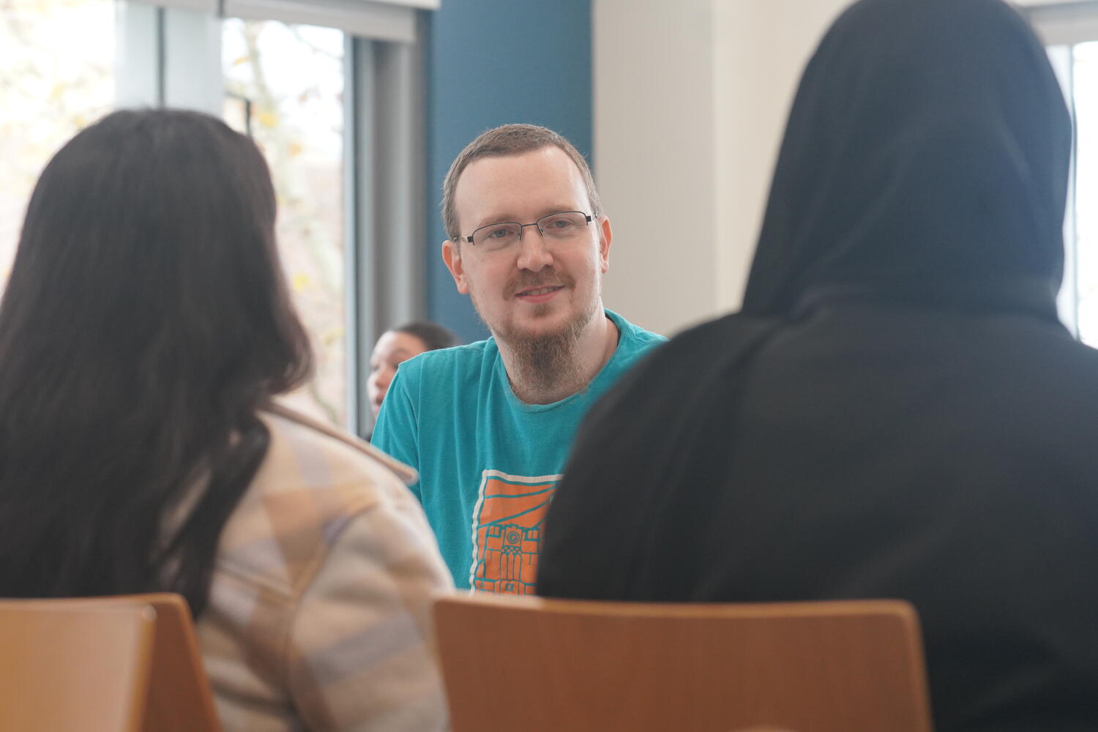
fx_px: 3202
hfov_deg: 19.5
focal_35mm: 105
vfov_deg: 13.0
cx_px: 549
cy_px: 366
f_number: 4
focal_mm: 70
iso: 1250
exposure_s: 1/160
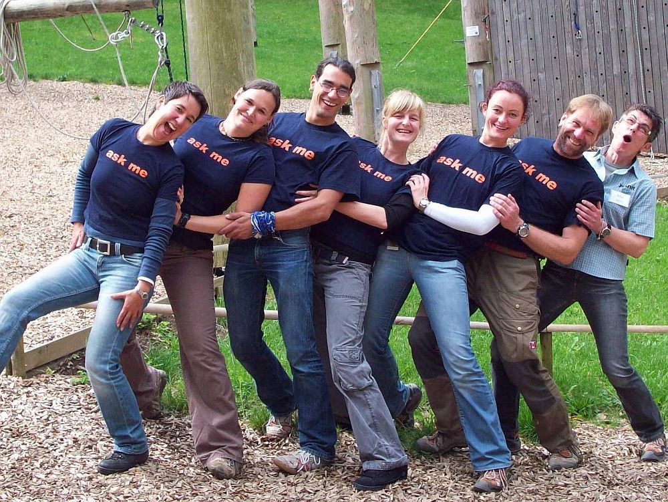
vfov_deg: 38.7
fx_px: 714
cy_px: 251
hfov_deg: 50.1
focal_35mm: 37
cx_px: 334
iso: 80
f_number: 2.8
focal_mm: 6.2
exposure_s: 1/222
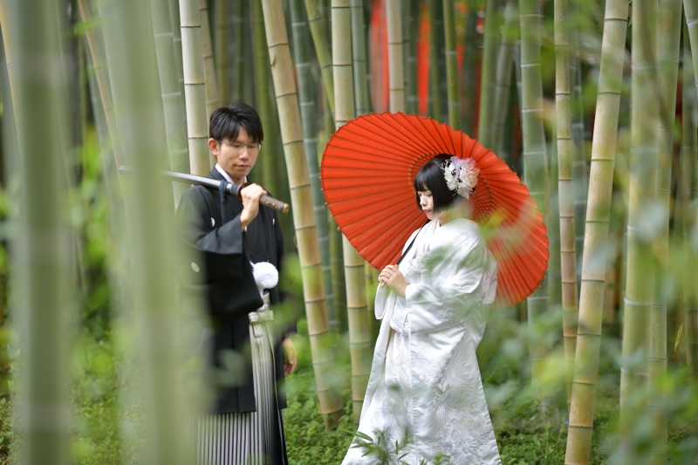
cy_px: 232
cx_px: 349
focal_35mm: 105
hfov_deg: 19.5
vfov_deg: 13.0
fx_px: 2035
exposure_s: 1/640
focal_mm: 105
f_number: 1.4
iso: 100
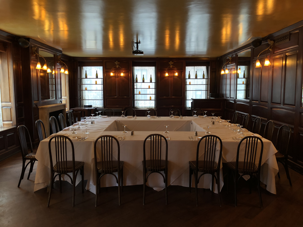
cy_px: 114
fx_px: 245
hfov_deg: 63.4
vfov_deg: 49.7
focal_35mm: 28
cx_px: 152
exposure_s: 1/40
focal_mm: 3.99
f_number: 1.8
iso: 320
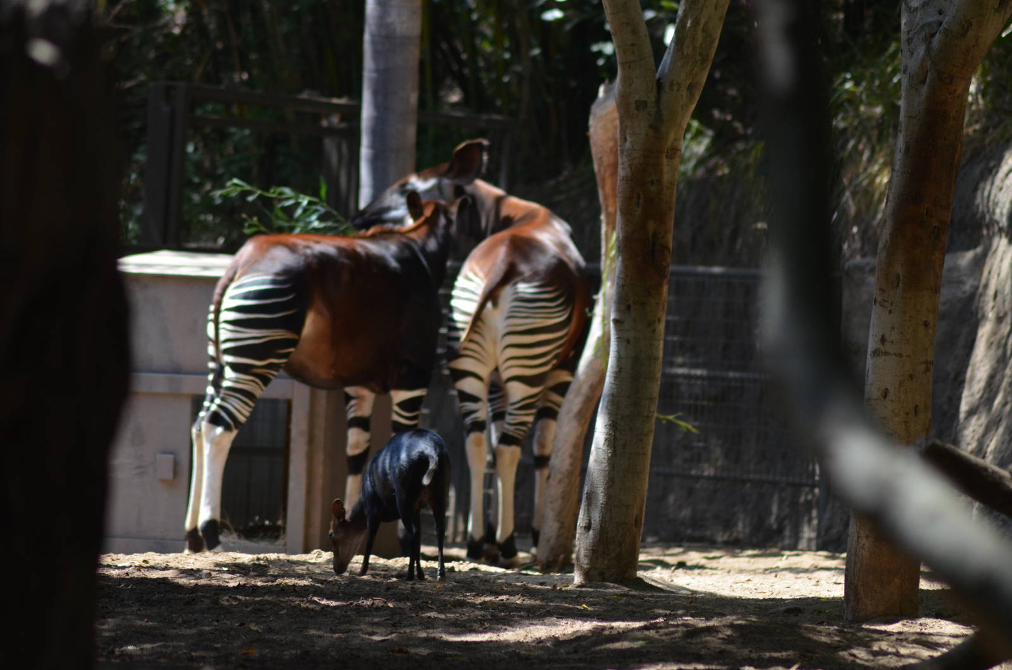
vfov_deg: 4.1
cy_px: 335
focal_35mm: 330
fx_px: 9258
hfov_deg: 6.3
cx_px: 506
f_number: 4.8
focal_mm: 220
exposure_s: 1/1000
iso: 720
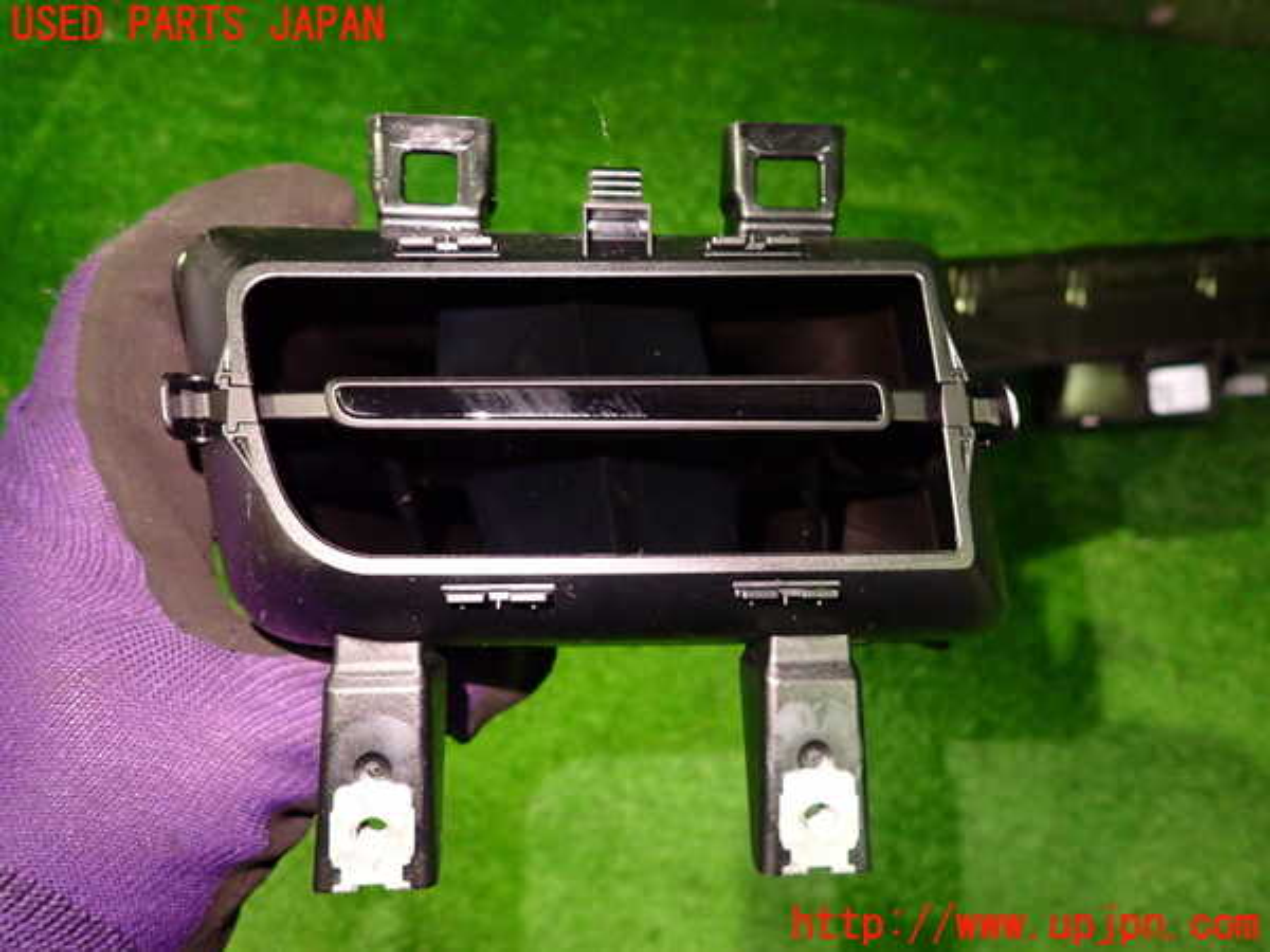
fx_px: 917
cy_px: 476
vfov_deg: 54.9
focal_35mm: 25
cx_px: 635
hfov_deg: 69.4
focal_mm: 4.5
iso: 800
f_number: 2
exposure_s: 1/30
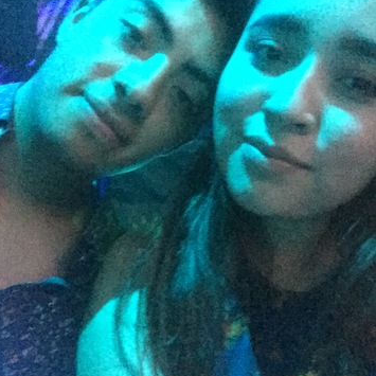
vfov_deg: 44.9
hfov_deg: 44.9
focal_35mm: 37
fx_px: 455
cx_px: 186
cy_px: 189
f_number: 2.2
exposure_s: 1/15
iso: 1600
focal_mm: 2.65
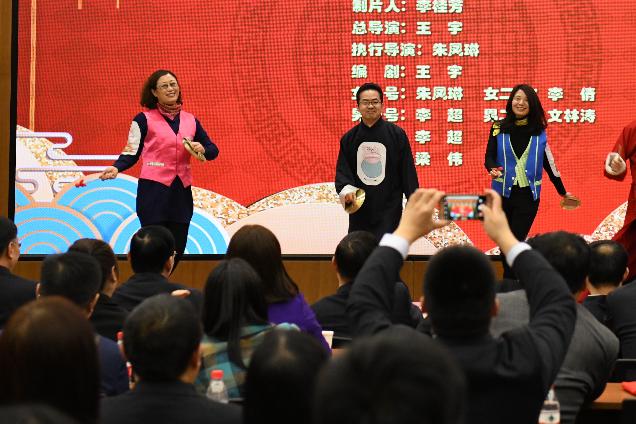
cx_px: 433
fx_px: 2226
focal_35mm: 126
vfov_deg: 10.8
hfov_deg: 16.2
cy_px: 36
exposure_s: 1/125
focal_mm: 62
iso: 2500
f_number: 3.5
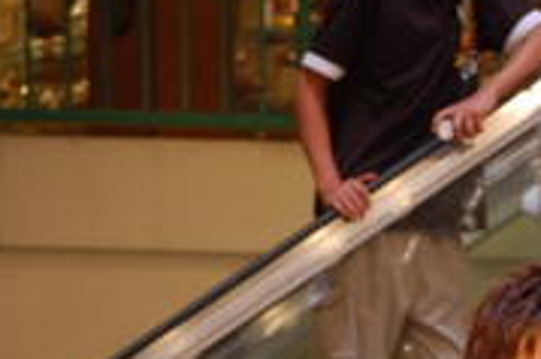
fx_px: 5135
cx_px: 490
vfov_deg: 4.0
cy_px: 397
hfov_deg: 6.0
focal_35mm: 342
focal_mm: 68
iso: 800
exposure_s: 1/80
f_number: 4.2
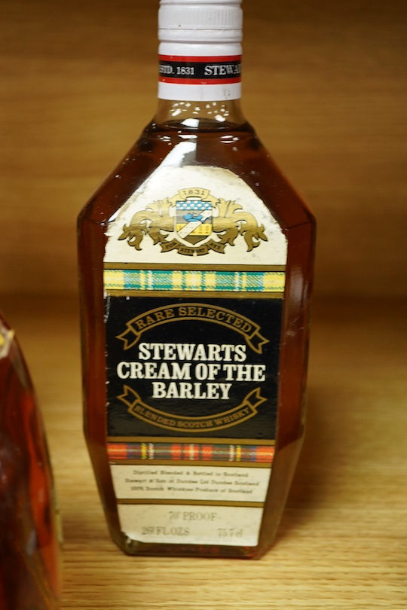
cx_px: 190
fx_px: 848
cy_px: 285
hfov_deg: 27.0
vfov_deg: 39.6
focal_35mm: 50
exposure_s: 1/125
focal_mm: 30
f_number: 4.5
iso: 1250
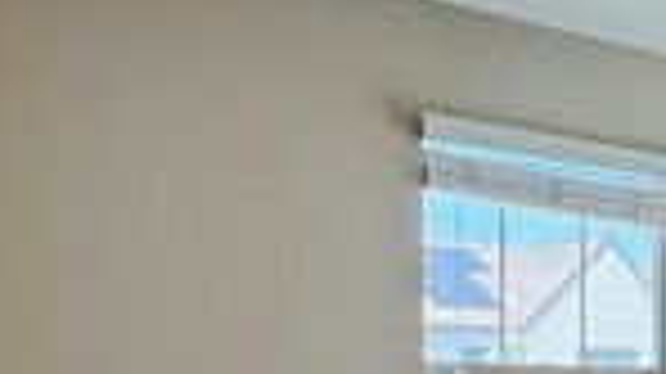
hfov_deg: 27.7
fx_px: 1165
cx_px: 814
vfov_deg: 17.3
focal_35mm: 66
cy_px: 460
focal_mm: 2.22
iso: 100
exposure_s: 1/120
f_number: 2.2
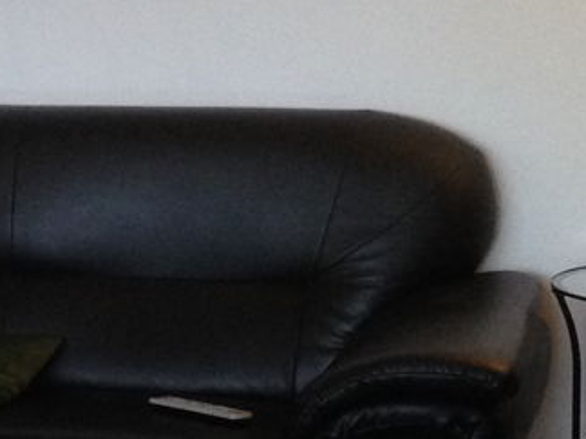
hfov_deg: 11.8
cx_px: -192
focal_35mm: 163
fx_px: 2759
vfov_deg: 9.1
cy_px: 199
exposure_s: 1/20
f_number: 2.4
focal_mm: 4.12
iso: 200
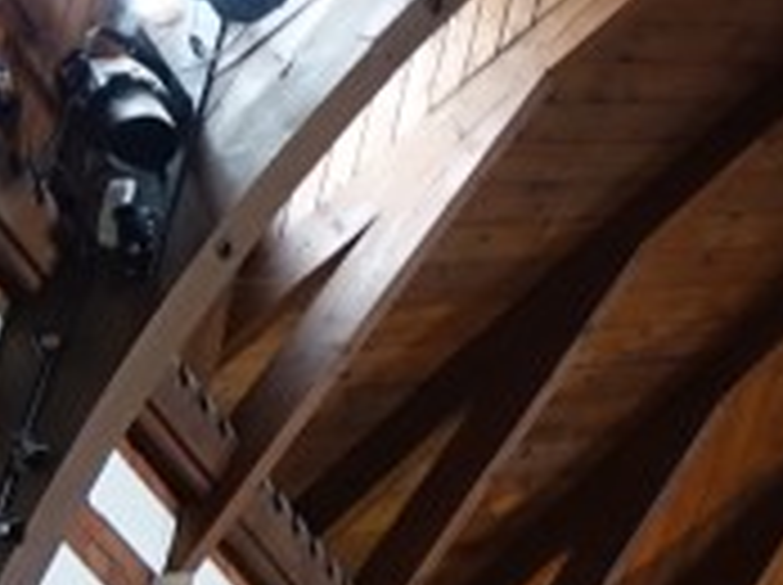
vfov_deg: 11.1
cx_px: 1593
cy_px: 484
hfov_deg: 12.8
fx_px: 3004
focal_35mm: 133
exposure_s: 1/13
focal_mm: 8.8
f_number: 2.8
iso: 800
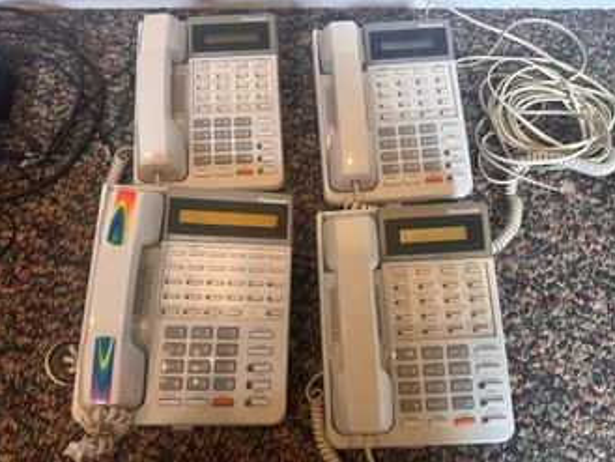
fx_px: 444
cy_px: 225
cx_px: 315
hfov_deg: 69.4
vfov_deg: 54.9
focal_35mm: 25
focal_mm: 6.86
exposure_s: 1/120
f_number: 1.78
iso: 200
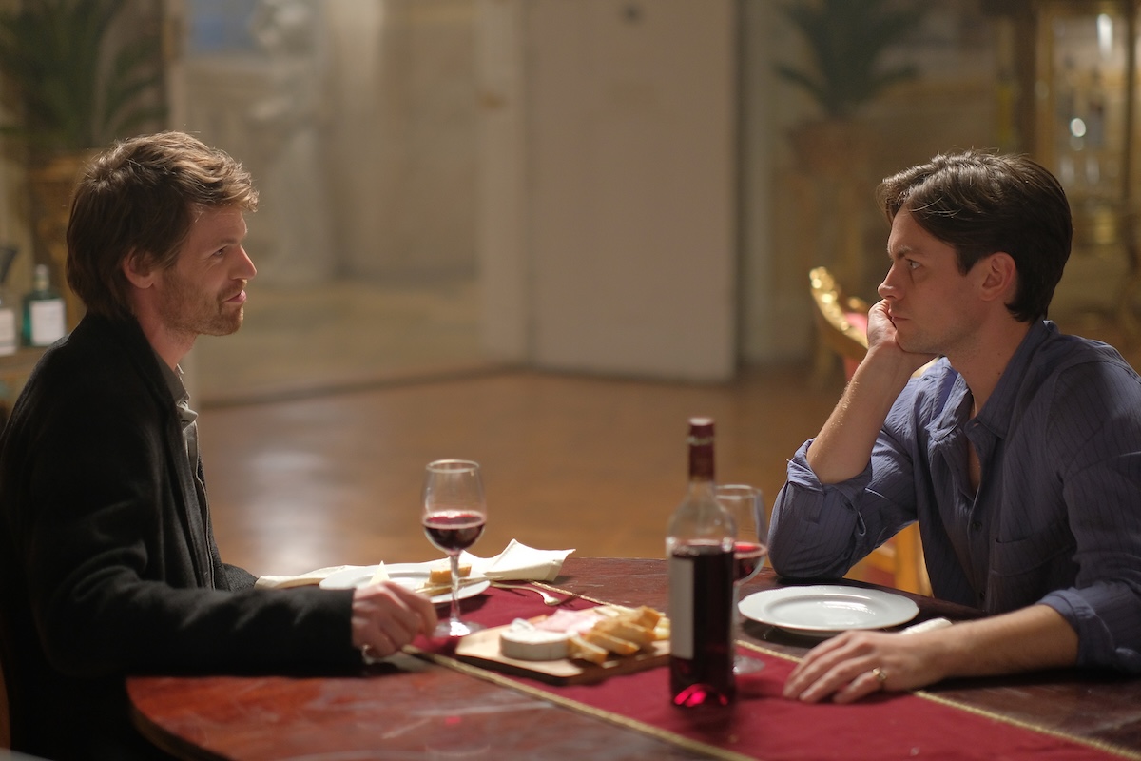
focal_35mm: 84
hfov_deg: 24.2
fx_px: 2662
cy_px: 380
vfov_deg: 16.3
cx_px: 570
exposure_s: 1/100
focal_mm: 56
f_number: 1.2
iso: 800
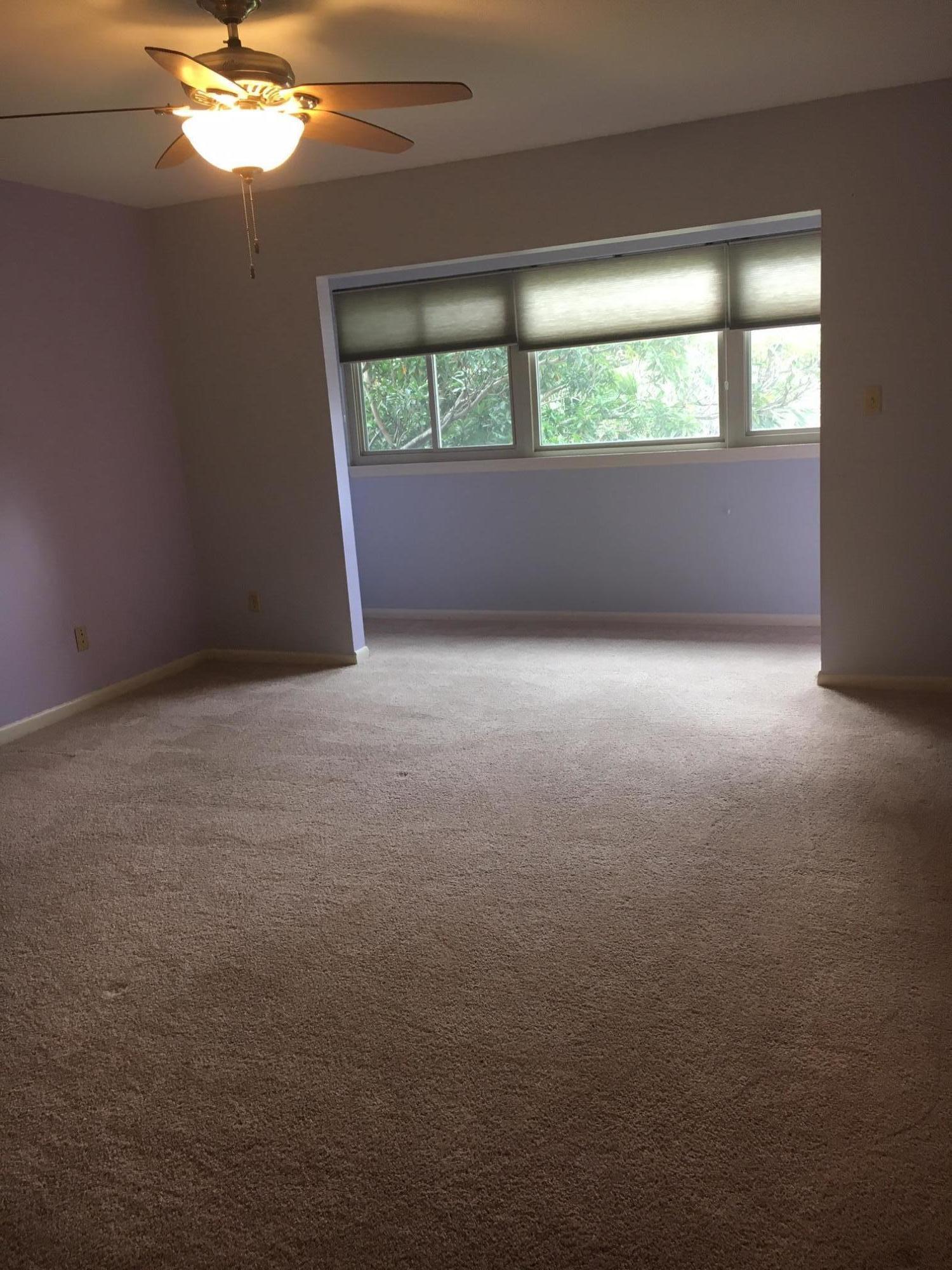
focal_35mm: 29
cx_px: 476
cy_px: 635
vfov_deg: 61.7
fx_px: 1063
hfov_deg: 48.2
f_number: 2.2
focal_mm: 4.15
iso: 50
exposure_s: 1/30
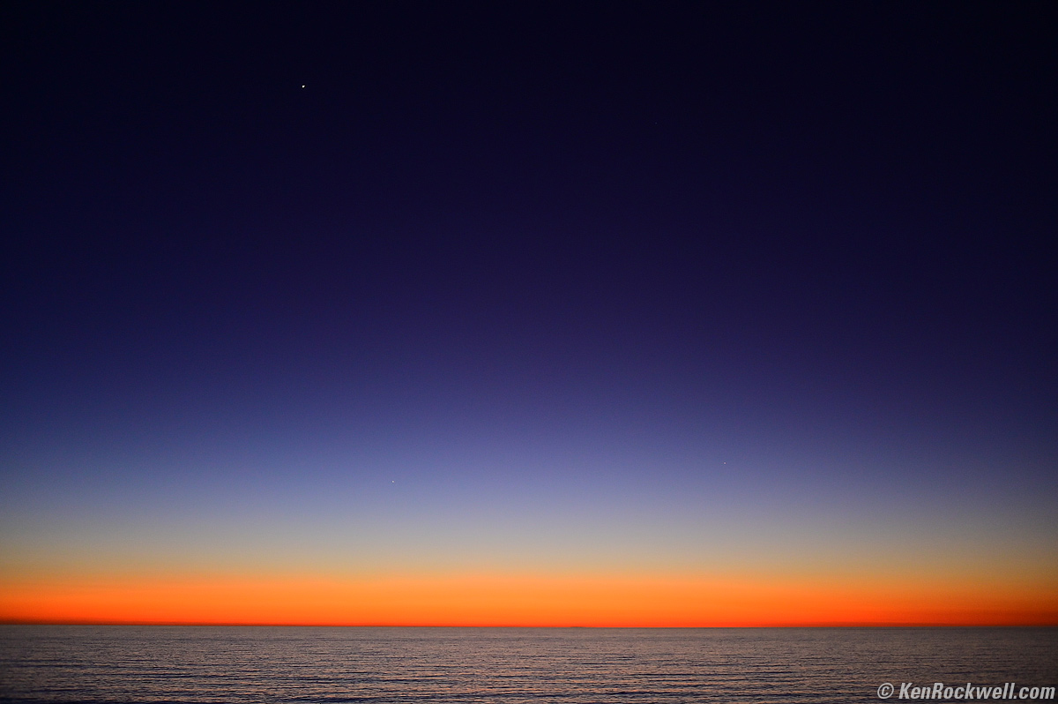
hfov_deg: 58.8
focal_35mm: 32
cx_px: 529
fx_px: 940
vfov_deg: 41.0
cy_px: 352
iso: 1400
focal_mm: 32
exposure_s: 1/8
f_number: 3.8
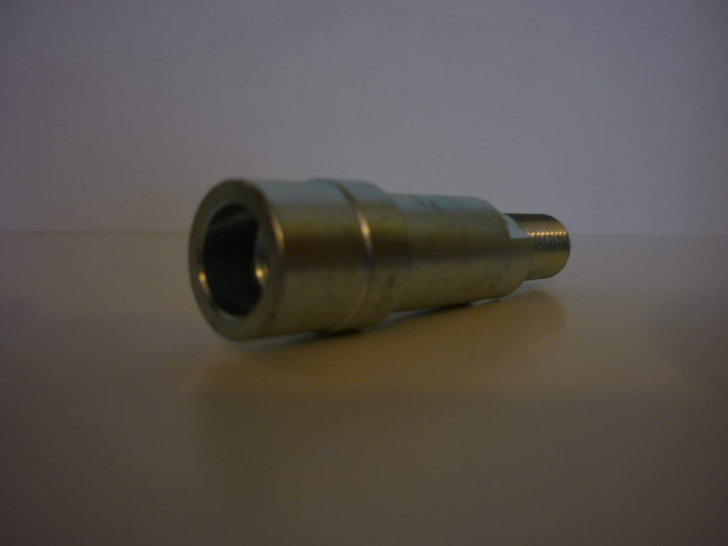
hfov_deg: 55.4
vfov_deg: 42.9
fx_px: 694
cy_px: 273
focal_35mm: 33
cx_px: 364
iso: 80
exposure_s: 1/8
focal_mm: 5.5
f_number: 2.8
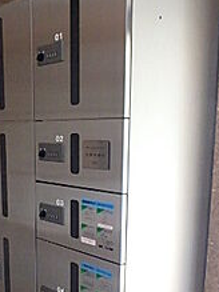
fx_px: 388
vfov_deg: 40.4
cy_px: 209
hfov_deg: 31.3
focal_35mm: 46
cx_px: 73
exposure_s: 1/20
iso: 800
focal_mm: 3.7
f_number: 3.5
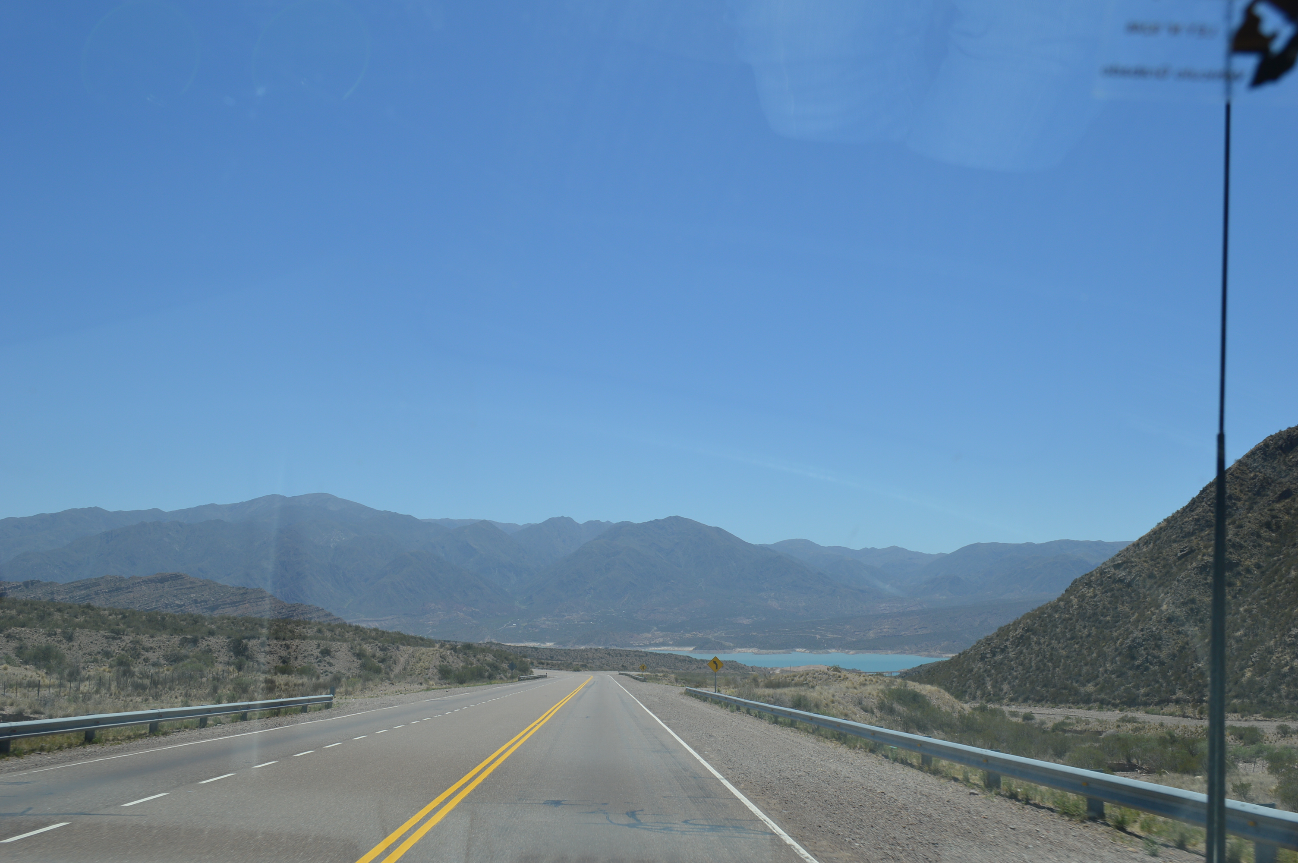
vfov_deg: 39.9
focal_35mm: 33
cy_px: 432
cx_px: 649
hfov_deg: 57.3
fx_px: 1189
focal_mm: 22
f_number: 9
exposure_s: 1/320
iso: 100
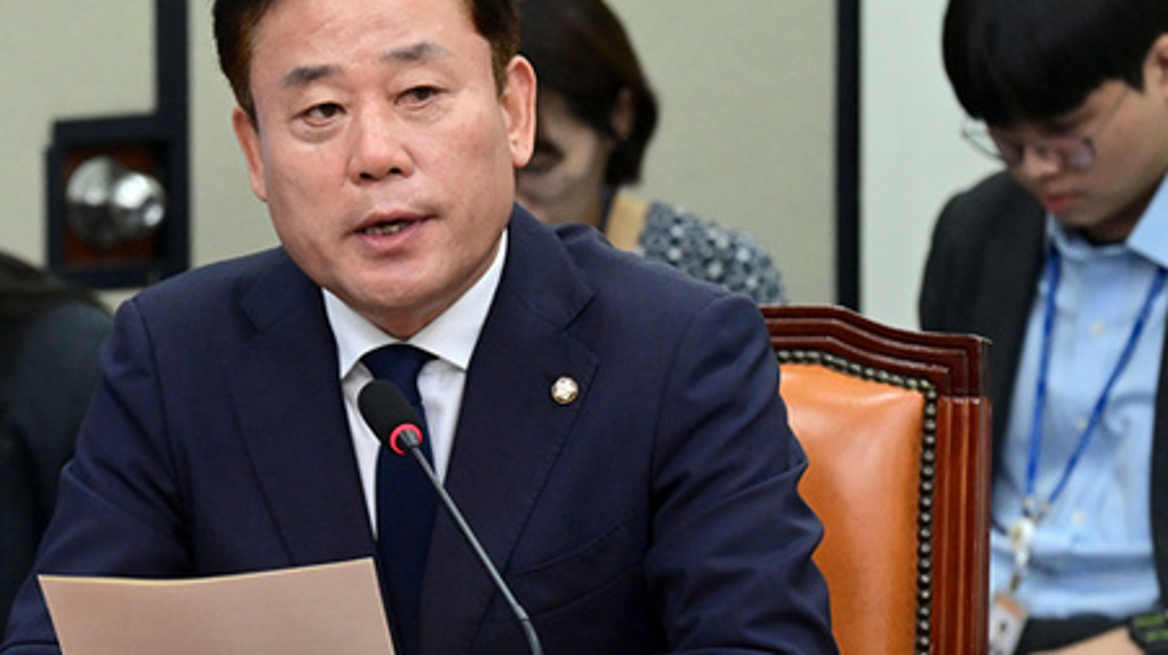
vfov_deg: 3.3
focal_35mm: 372
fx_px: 11514
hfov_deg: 5.8
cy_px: 343
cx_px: 365
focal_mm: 250
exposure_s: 1/320
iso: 6400
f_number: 8
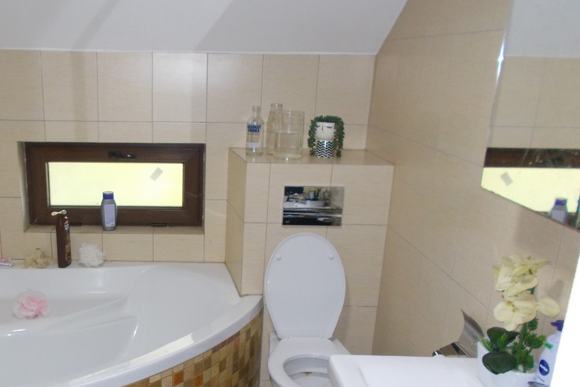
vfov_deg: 35.6
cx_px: 194
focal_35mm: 37
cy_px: 258
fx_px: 596
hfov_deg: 51.0
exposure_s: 1/25
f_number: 3.2
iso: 200
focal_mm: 4.6
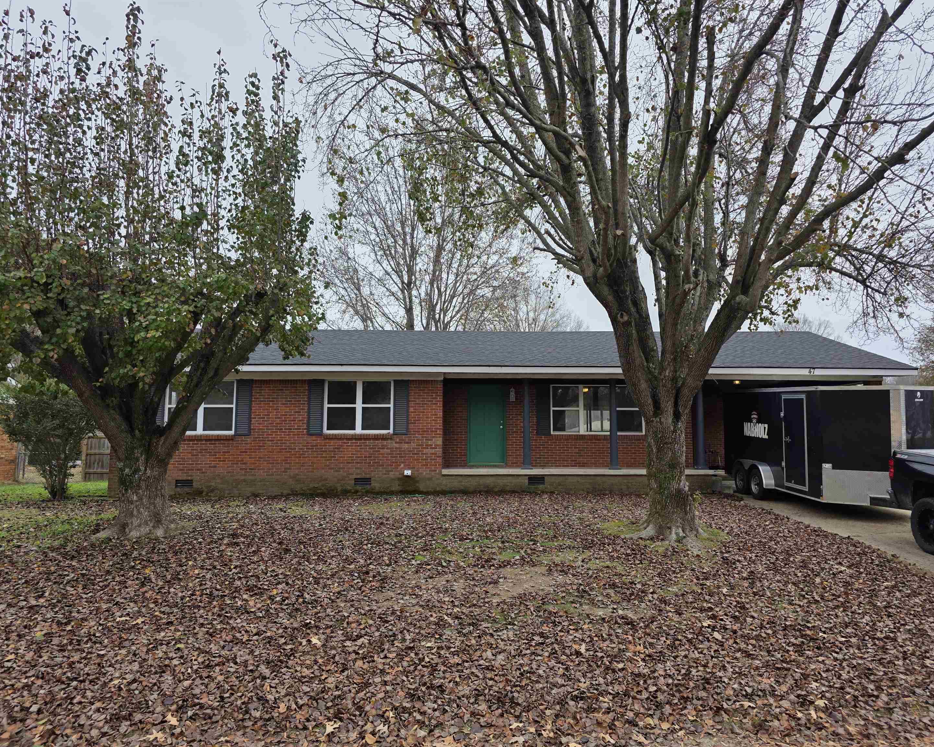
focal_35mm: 24
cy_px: 374
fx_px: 663
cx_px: 483
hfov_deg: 70.3
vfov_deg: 58.8
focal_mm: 6.3
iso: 80
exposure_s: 1/2010
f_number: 1.7
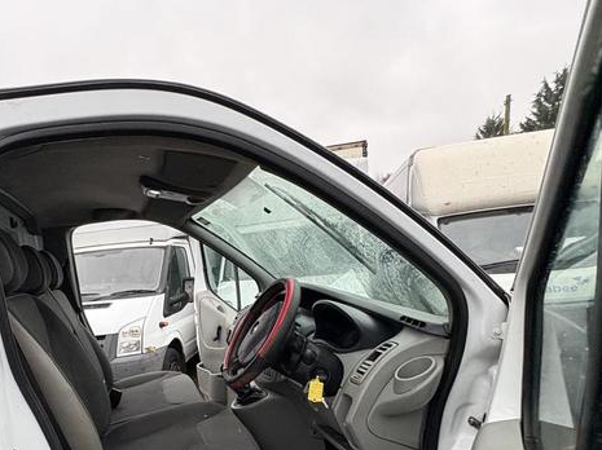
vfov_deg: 47.4
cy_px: 383
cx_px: 183
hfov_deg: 63.1
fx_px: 469
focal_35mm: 27
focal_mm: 2.22
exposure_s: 1/99
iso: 200
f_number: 2.2
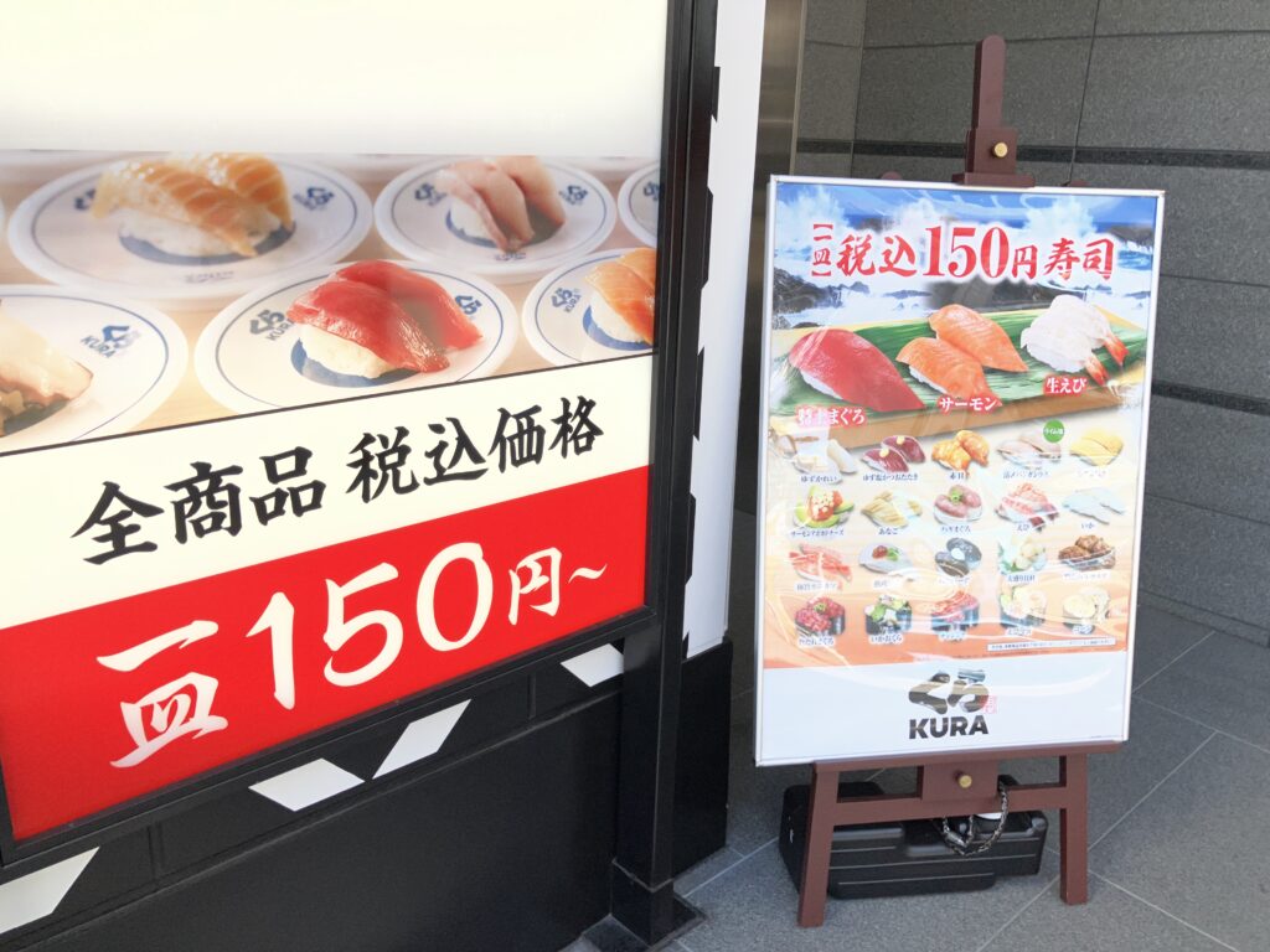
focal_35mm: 28
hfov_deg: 63.4
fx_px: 1027
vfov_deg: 49.7
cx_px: 635
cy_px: 476
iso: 32
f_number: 1.8
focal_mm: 3.99
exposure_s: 1/401
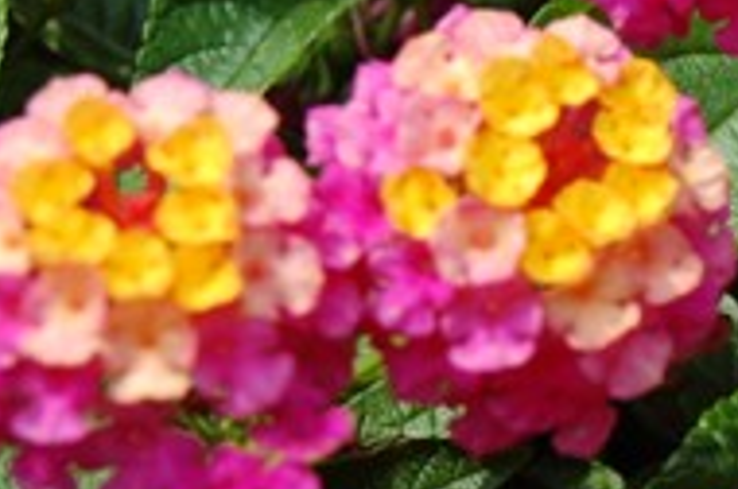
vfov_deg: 7.1
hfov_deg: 10.6
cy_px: 248
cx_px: 730
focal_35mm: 192
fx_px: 3929
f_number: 8
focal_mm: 38
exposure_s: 1/250
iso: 200
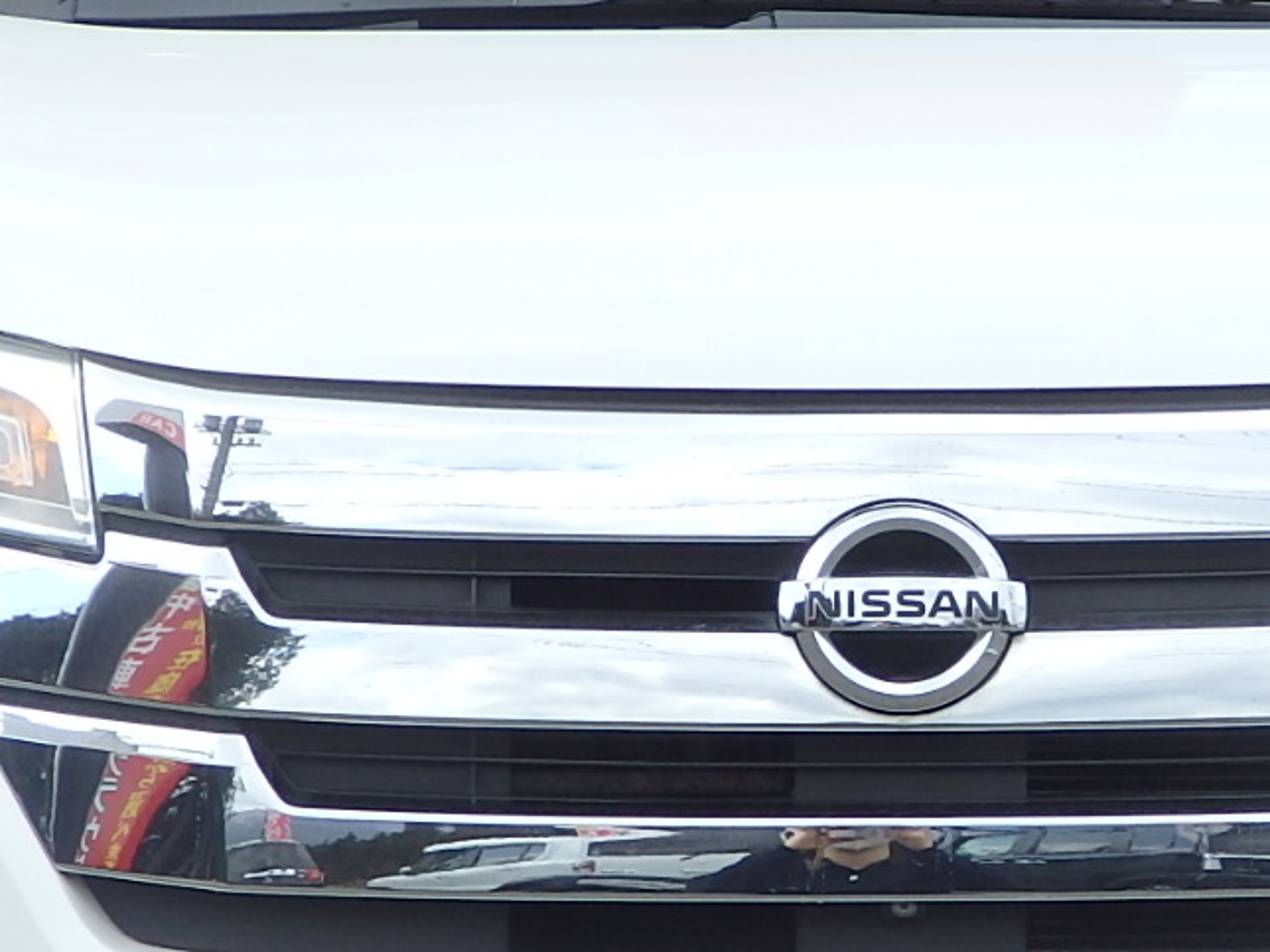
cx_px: 923
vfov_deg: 10.2
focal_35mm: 146
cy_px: 574
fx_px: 5356
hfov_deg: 13.5
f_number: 11.2
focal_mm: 8.9
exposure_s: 1/640
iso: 125
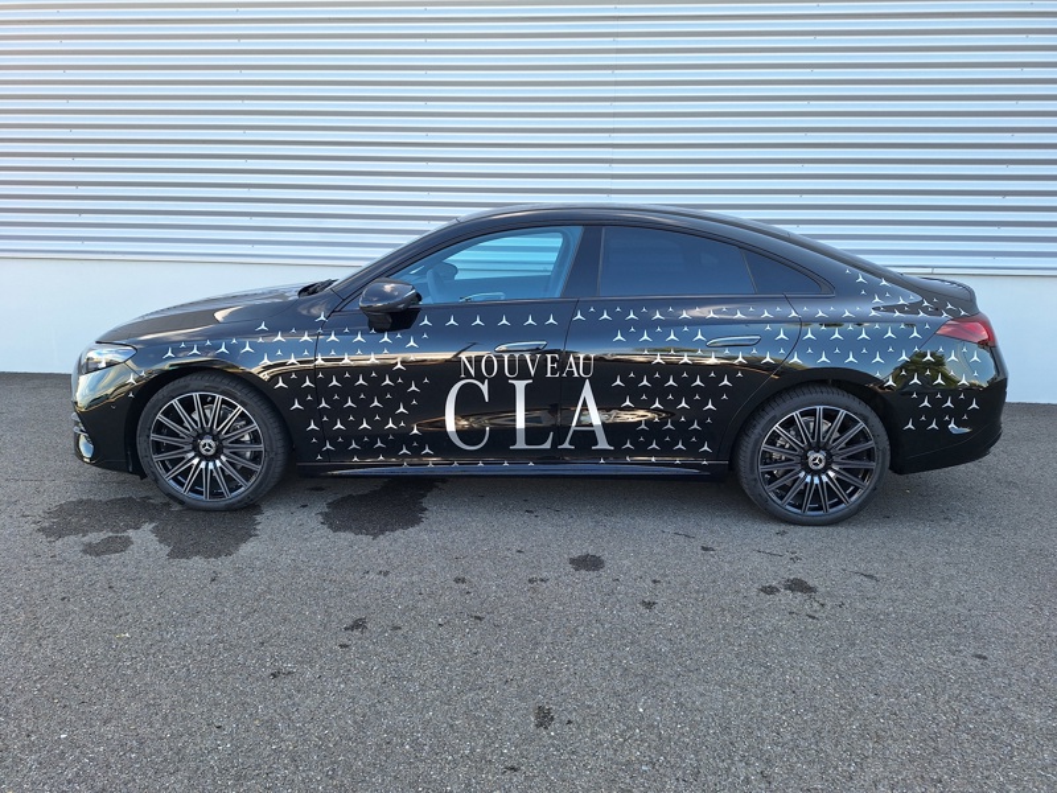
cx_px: 528
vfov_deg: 58.9
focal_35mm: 23
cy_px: 396
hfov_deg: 73.9
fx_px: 702
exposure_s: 1/249
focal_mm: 5.54
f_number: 1.8
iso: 40
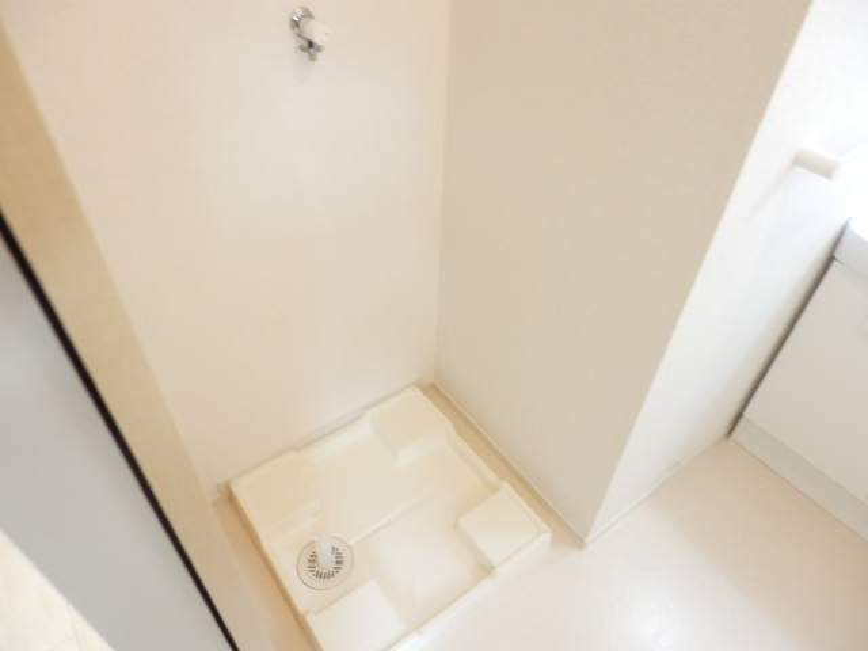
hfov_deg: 71.6
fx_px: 602
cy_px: 326
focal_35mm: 24
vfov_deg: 56.8
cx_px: 434
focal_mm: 4.2
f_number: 3
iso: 320
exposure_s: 1/30
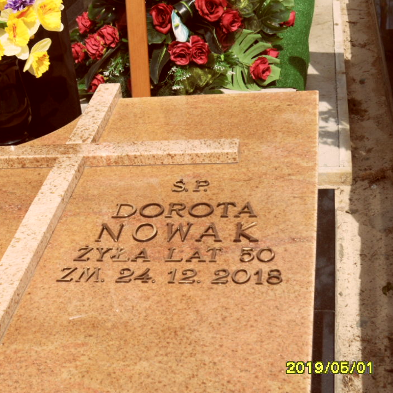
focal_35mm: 64
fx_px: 822
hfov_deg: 26.7
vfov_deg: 26.9
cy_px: 198
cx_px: 117
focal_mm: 8.2
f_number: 3.8
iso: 80
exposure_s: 1/750
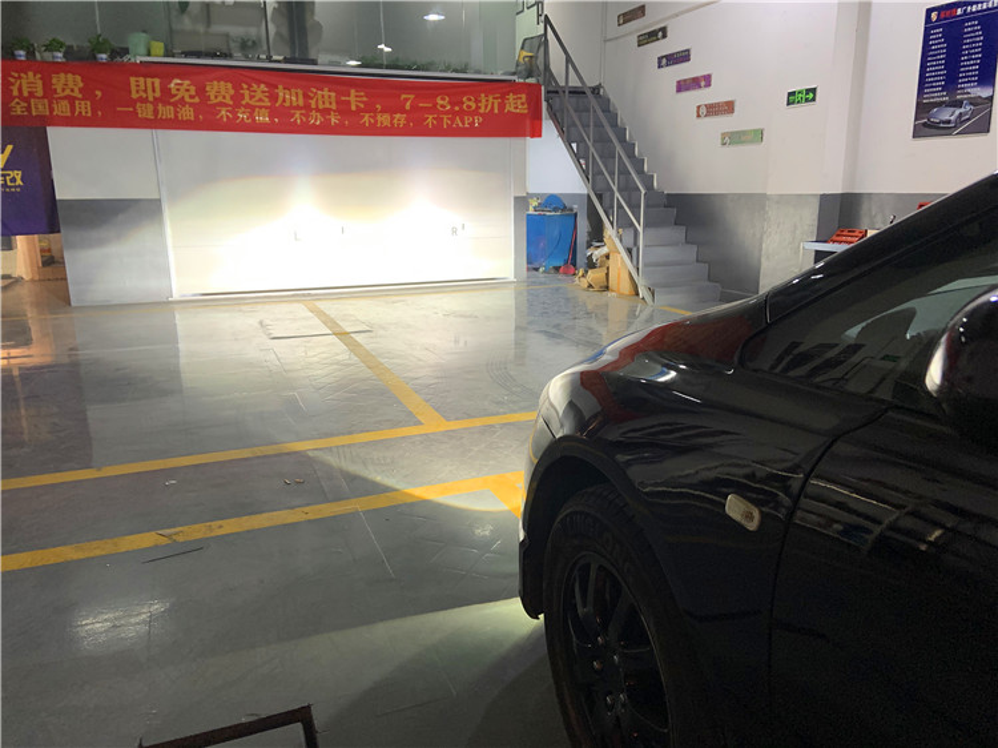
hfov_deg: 67.3
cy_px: 374
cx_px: 499
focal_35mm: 26
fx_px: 749
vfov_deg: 53.0
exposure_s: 1/60
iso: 200
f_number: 1.8
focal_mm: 4.25
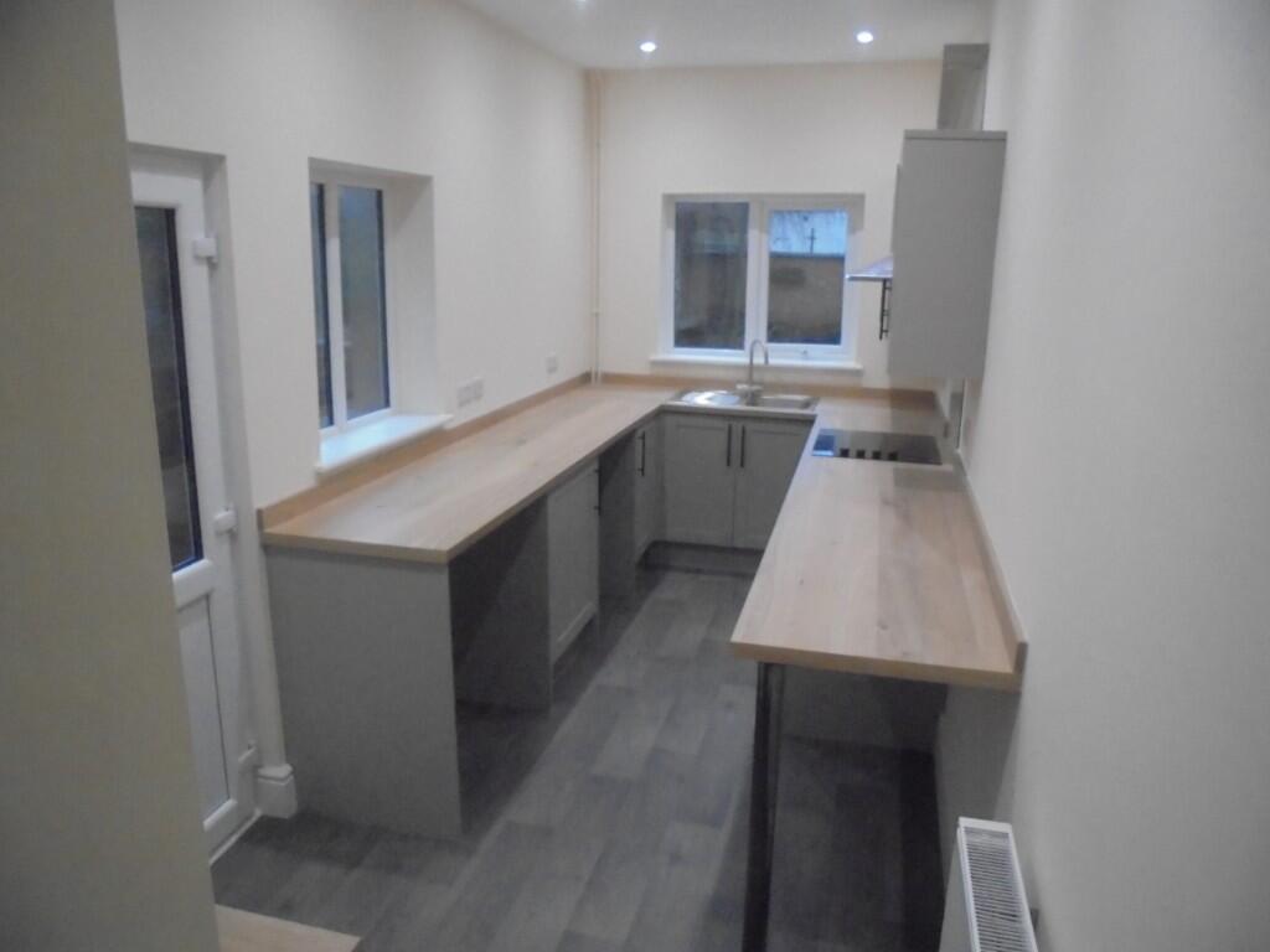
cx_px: 635
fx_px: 954
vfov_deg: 53.1
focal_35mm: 26
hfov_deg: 67.3
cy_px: 476
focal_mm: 4.6
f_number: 3.5
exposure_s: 1/125
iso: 800
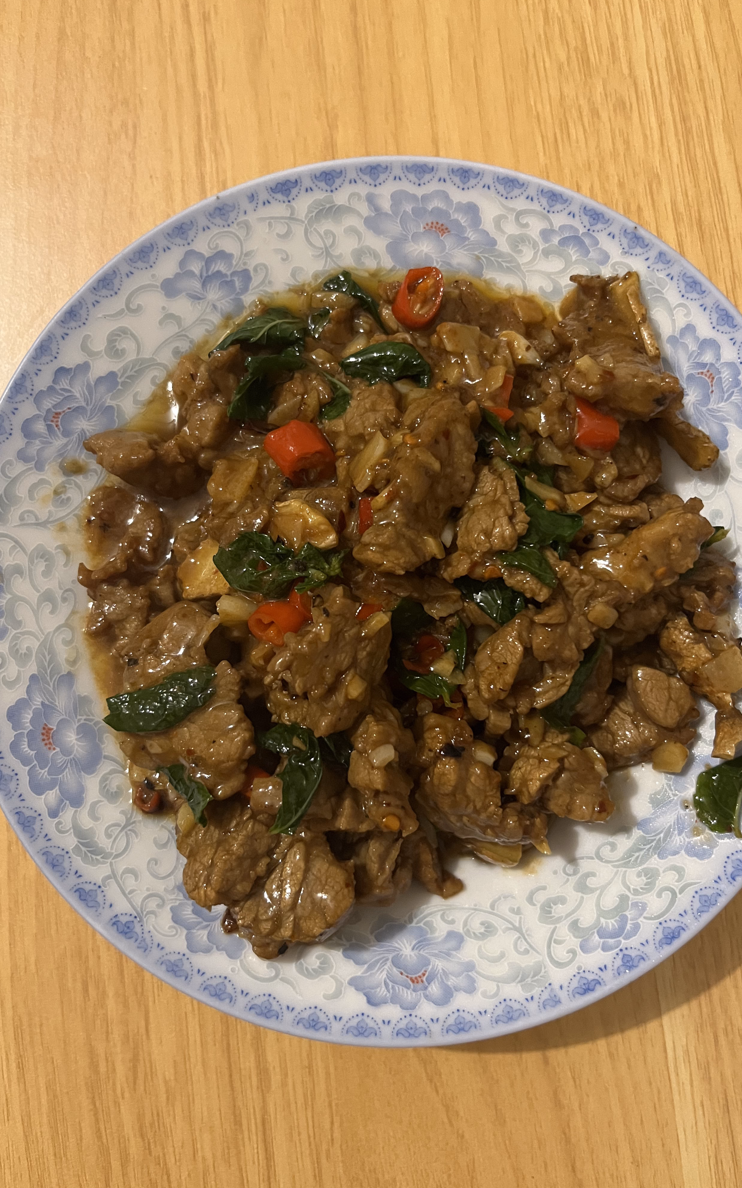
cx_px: 400
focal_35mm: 28
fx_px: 906
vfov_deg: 66.5
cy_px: 590
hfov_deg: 44.5
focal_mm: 5.1
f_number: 1.6
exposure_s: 1/33
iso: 400
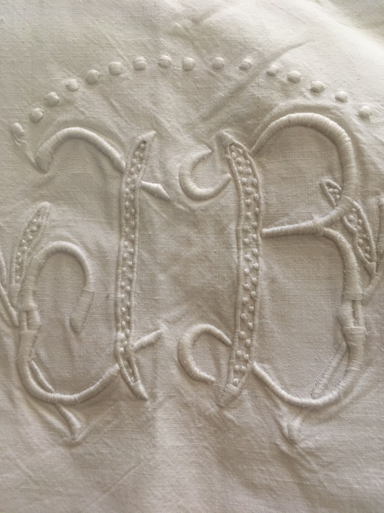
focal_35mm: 29
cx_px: 192
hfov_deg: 48.2
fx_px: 429
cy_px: 256
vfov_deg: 61.7
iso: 125
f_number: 2.2
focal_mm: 4.15
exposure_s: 1/33
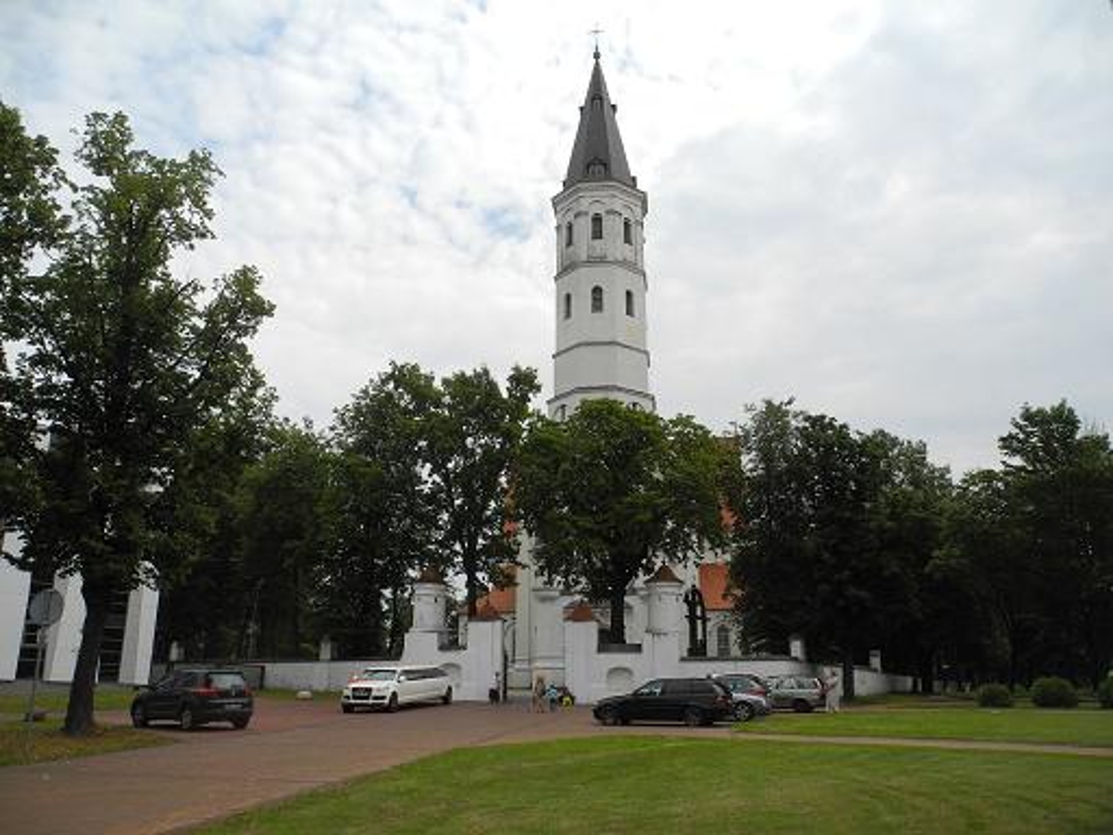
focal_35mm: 28
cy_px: 418
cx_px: 556
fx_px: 900
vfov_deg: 49.7
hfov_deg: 63.4
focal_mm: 6
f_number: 4
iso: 100
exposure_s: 1/800
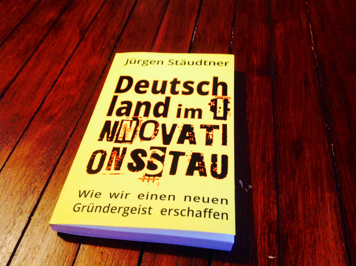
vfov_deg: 40.6
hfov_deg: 52.7
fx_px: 359
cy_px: 133
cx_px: 178
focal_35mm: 35
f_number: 2.4
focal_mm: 4.28
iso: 125
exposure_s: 1/15
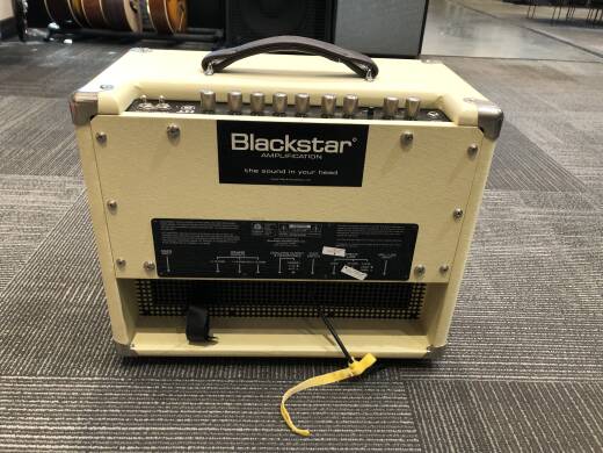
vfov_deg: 49.7
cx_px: 302
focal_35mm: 28
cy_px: 226
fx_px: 488
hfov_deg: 63.4
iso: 32
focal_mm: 3.99
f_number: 1.8
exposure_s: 1/30
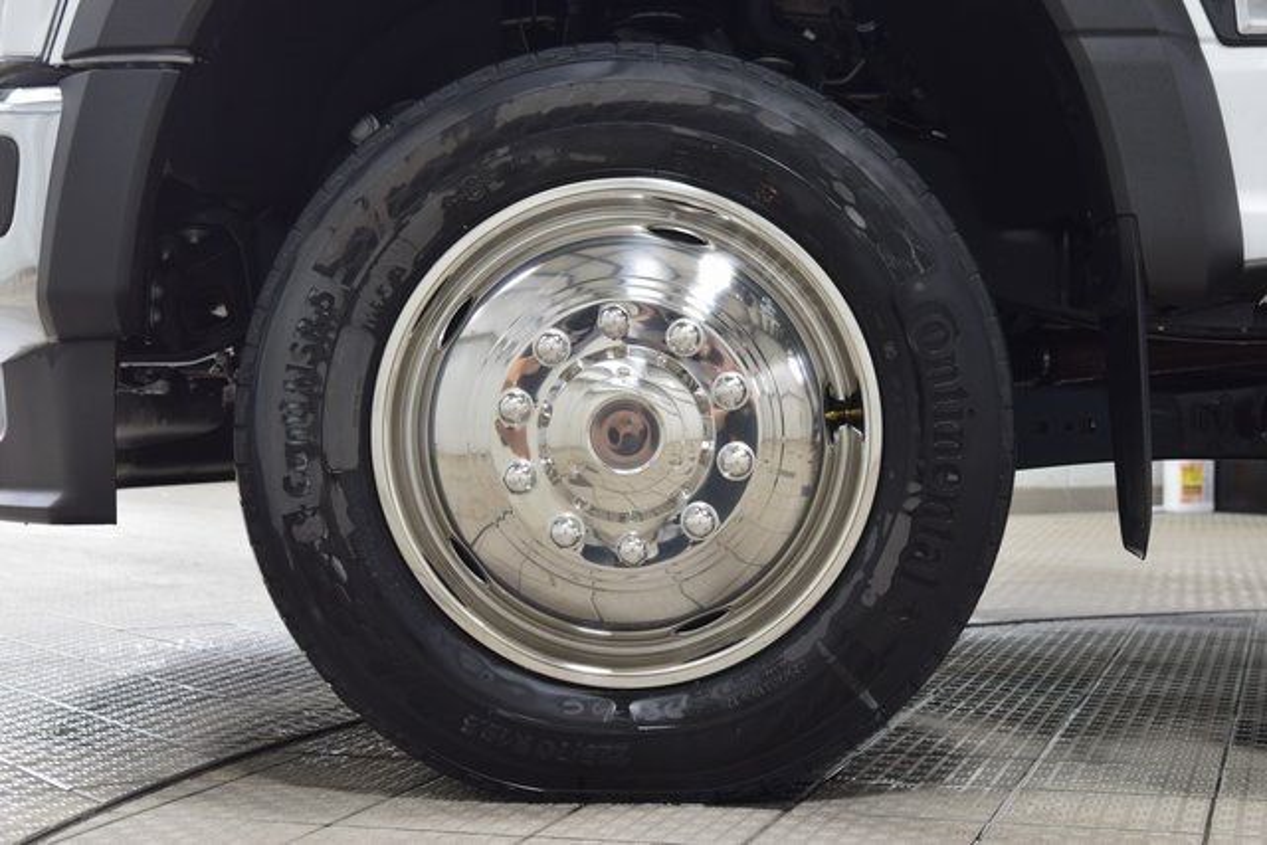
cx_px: 634
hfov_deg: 29.9
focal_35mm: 68
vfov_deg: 20.2
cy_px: 422
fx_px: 2376
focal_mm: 45
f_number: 6.3
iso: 640
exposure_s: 1/15
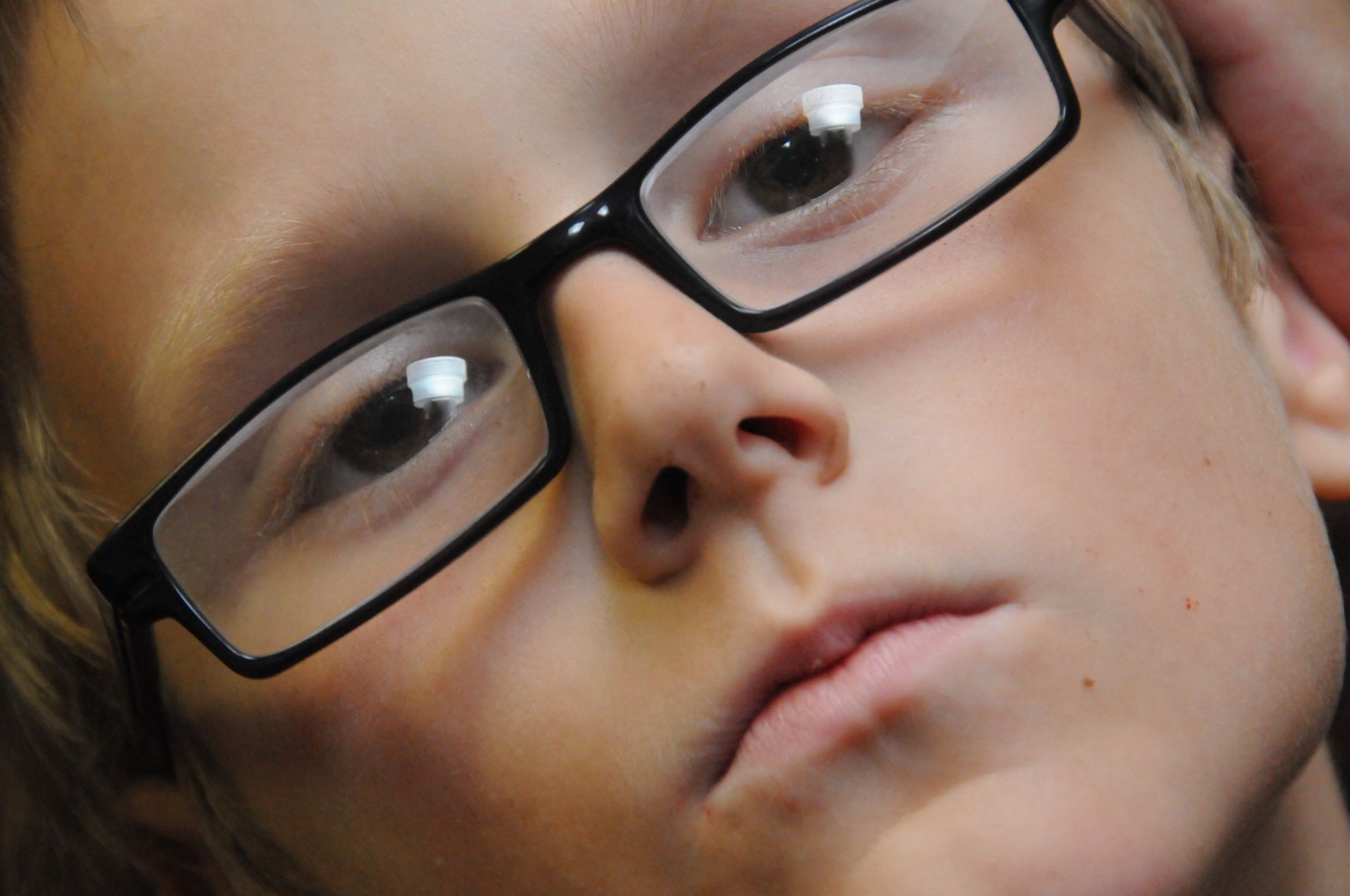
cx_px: 675
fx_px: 6292
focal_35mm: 168
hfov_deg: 12.2
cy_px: 448
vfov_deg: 8.1
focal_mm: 112
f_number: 10
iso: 3200
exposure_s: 1/60
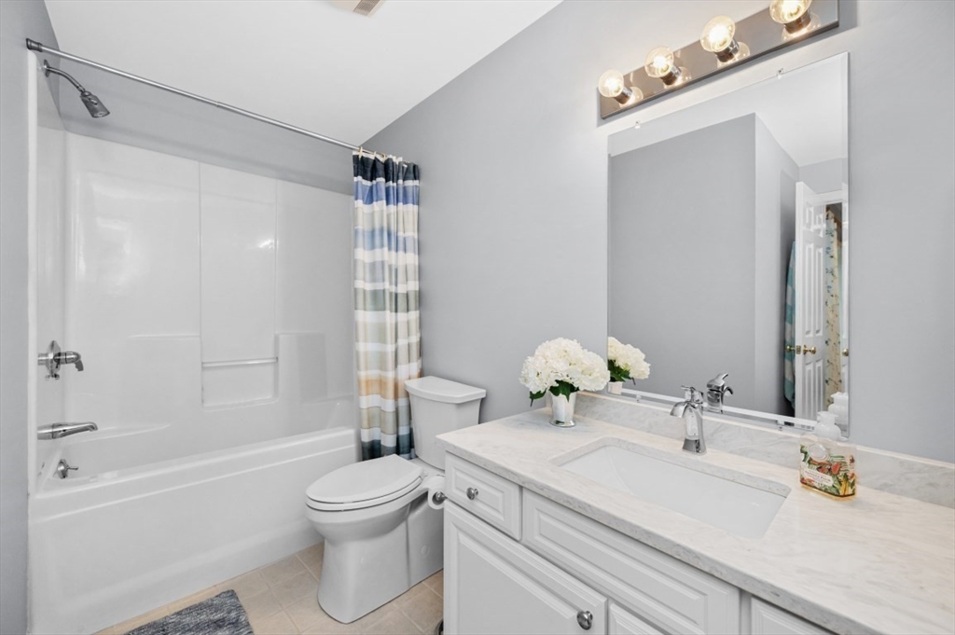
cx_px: 478
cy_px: 318
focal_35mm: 14
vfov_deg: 81.1
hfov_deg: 104.3
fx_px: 371
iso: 800
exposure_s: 1/100
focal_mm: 14
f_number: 5.6
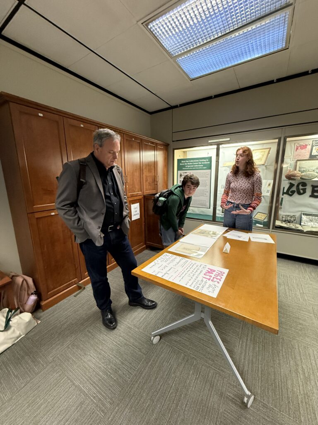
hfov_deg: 85.7
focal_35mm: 14
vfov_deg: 102.1
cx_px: 159
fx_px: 171
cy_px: 212
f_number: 2.2
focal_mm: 2.22
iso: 400
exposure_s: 1/60
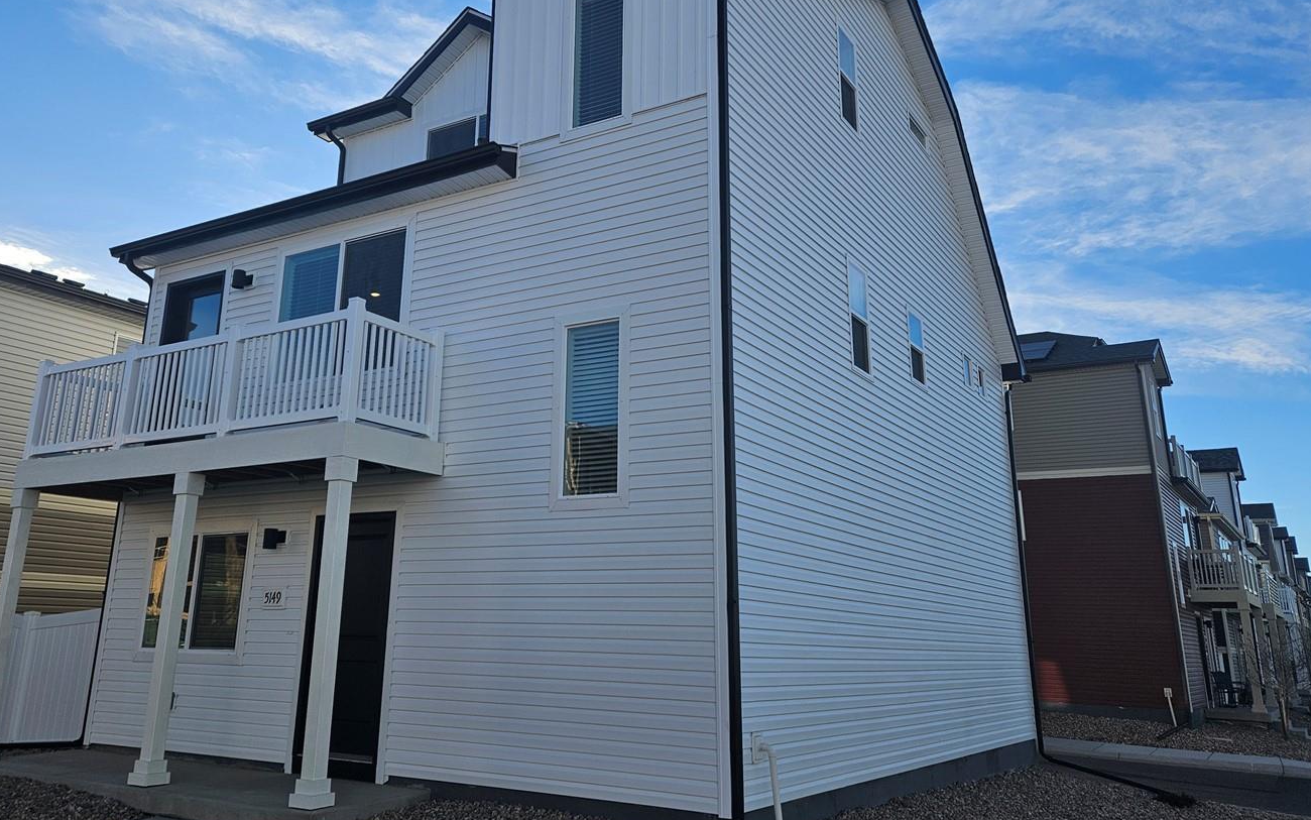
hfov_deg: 62.7
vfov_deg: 41.6
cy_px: 321
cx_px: 575
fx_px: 1072
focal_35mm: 30
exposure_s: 1/1650
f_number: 1.8
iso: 32
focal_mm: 5.4
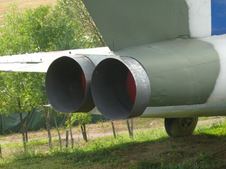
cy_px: 84
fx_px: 907
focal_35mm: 139
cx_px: 113
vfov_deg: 10.7
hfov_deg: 14.2
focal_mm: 16.5
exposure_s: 1/200
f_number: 4.5
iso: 100
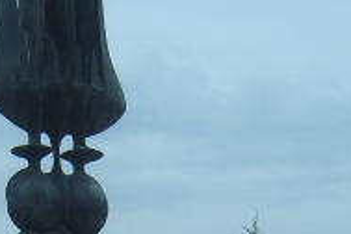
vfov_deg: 10.8
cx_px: 63
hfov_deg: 16.5
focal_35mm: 123
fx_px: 1199
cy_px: 338
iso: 50
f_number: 5.8
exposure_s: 1/125
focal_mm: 5.8
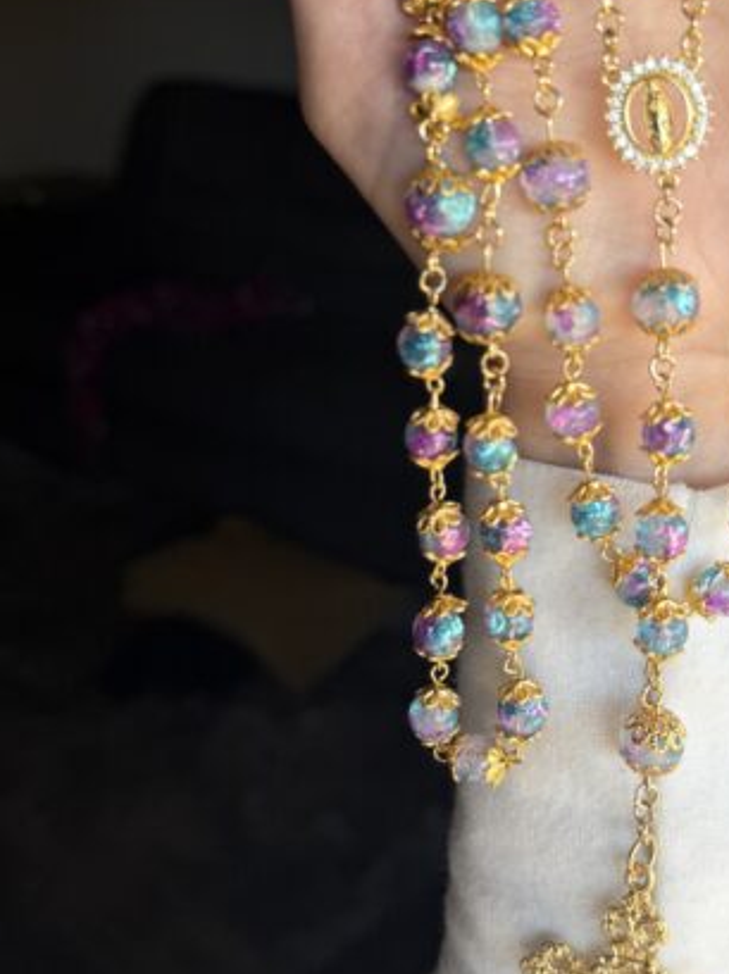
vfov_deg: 40.1
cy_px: 350
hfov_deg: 30.6
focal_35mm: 47
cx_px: 486
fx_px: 1322
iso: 64
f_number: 1.78
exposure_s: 1/200
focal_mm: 6.76
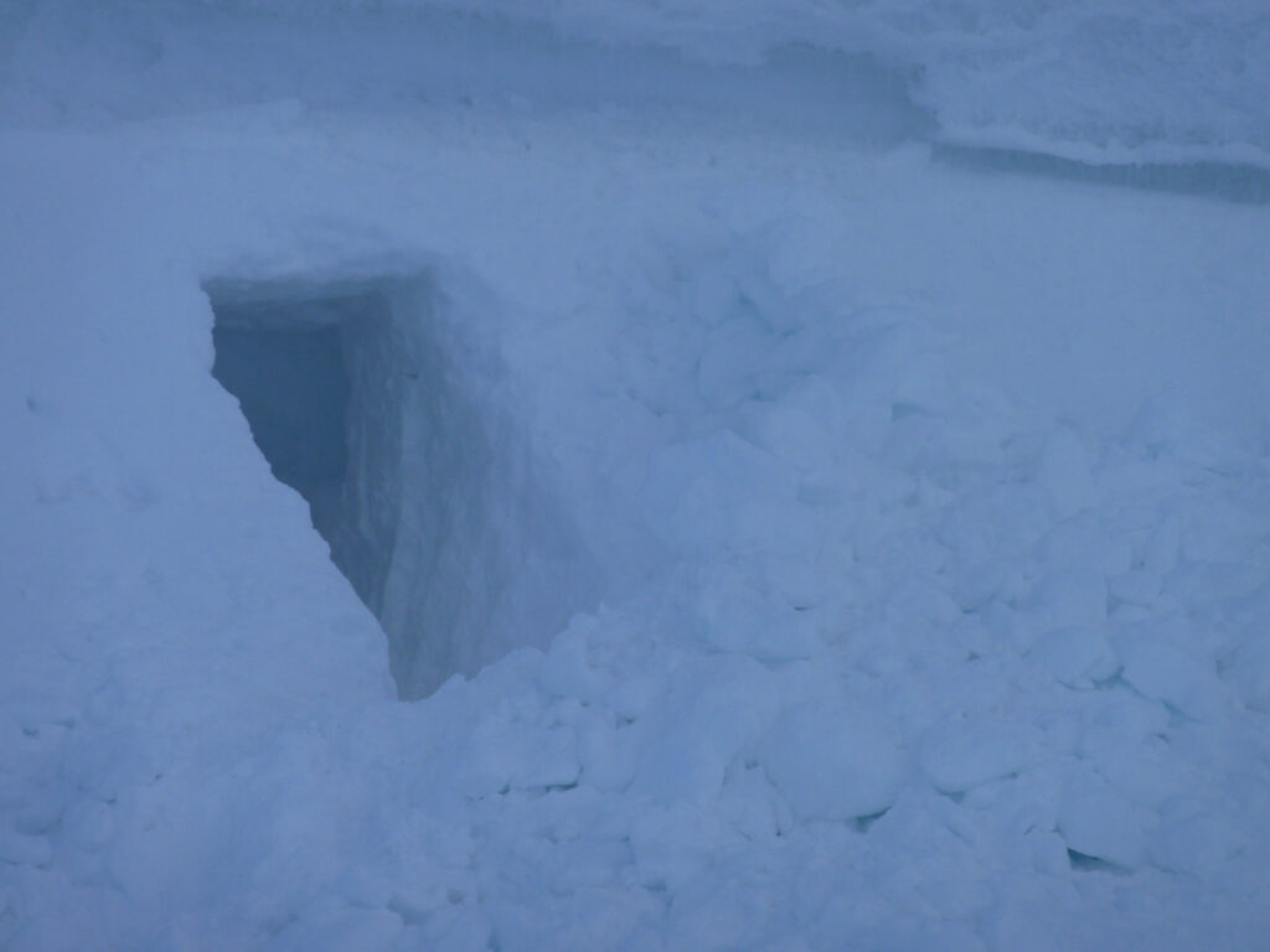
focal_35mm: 300
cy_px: 476
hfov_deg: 6.6
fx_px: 11006
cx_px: 635
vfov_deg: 5.0
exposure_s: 1/125
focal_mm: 49.2
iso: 100
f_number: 4.9
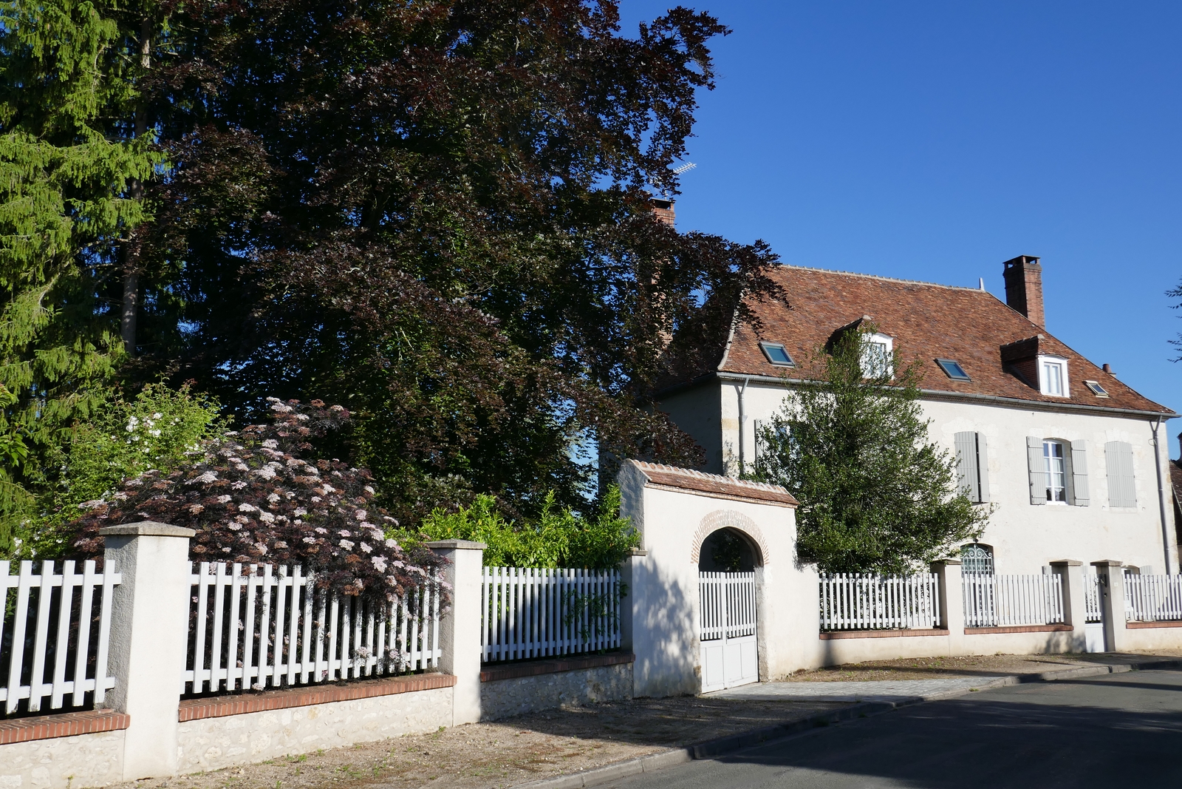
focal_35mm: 32
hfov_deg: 58.7
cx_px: 591
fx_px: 1051
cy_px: 394
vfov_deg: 41.1
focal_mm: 11.5
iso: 125
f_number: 4.5
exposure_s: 1/800
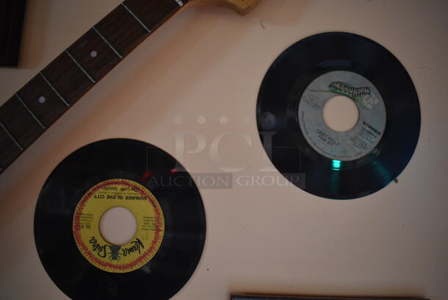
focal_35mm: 27
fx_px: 336
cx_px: 224
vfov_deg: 48.0
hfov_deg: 67.3
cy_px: 150
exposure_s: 1/125
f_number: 3.5
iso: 3600
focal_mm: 18
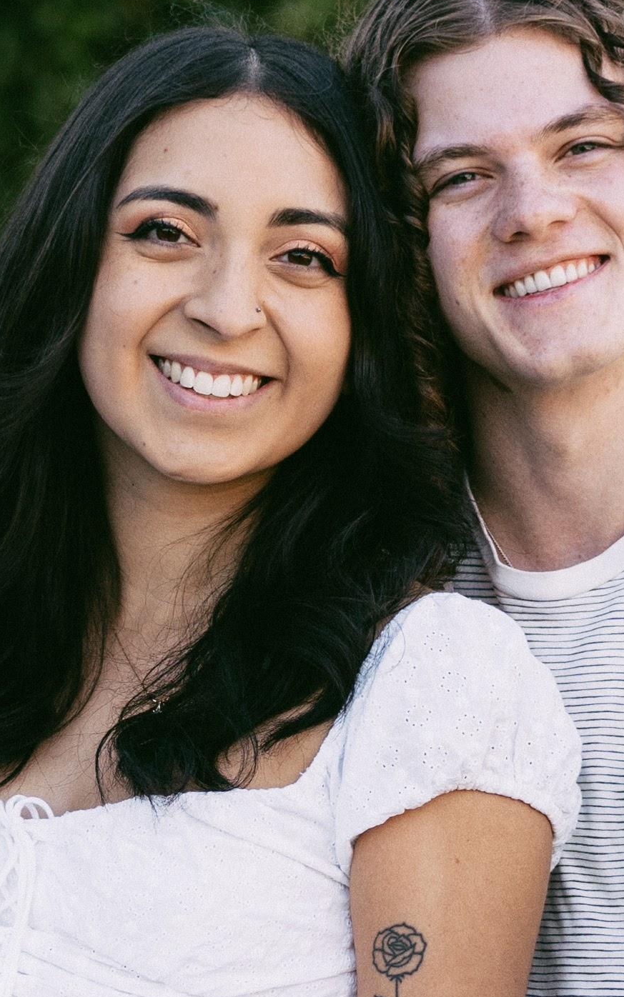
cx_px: 232
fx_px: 5956
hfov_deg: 6.0
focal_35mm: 219
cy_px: 738
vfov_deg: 9.6
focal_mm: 50
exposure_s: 1/1600
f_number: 2
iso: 320
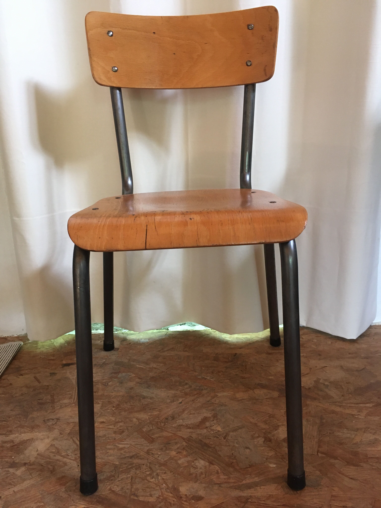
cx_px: 190
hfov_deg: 48.2
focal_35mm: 29
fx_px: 426
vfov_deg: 61.7
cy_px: 254
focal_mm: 4.15
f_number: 2.2
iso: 160
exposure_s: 1/33
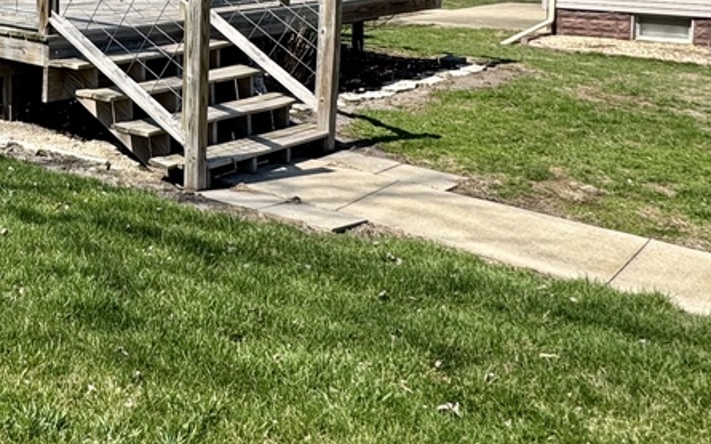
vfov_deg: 25.2
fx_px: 930
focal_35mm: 48
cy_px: -26
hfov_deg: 34.6
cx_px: -115
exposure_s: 1/921
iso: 40
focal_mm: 2.22
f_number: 2.2
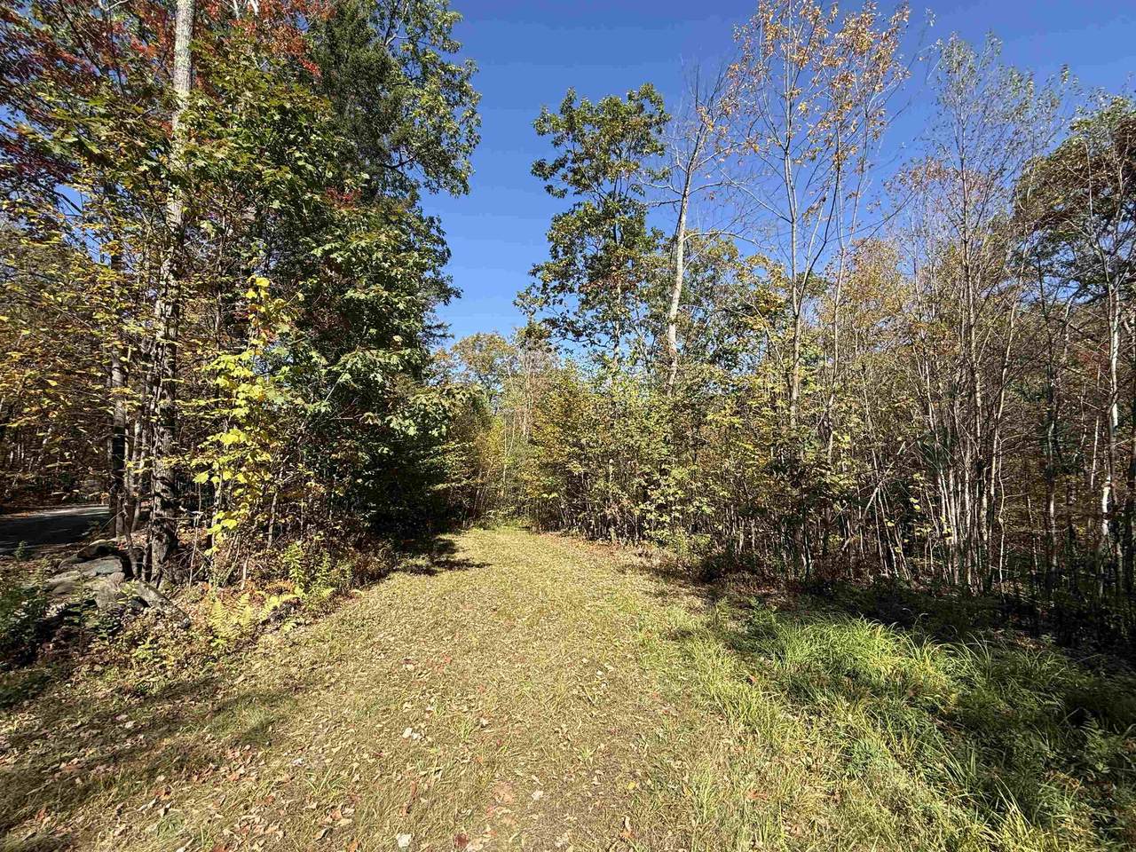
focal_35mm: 14
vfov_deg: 85.7
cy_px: 426
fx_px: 459
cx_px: 568
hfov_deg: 102.1
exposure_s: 1/830
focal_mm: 2.22
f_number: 2.2
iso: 50
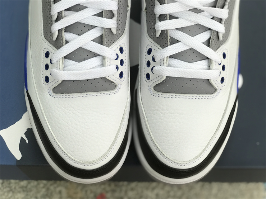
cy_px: 100
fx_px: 438
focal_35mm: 57
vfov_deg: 25.7
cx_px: 133
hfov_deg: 33.8
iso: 25
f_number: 2.8
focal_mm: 6.6
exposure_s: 1/100
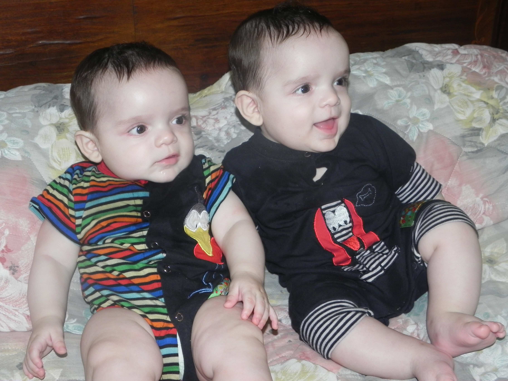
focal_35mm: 46
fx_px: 675
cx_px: 254
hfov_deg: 41.2
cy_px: 190
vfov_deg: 31.5
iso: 200
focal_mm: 8.2
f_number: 3.2
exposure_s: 1/30
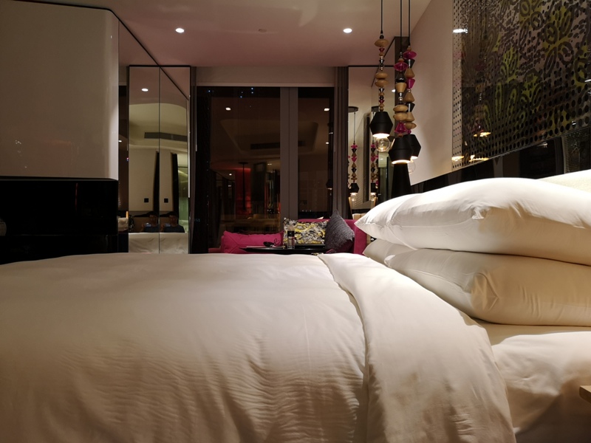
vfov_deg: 51.4
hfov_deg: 65.3
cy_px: 222
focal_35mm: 27
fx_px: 461
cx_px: 296
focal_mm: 3.95
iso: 200
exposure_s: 1/33.3
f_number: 1.8
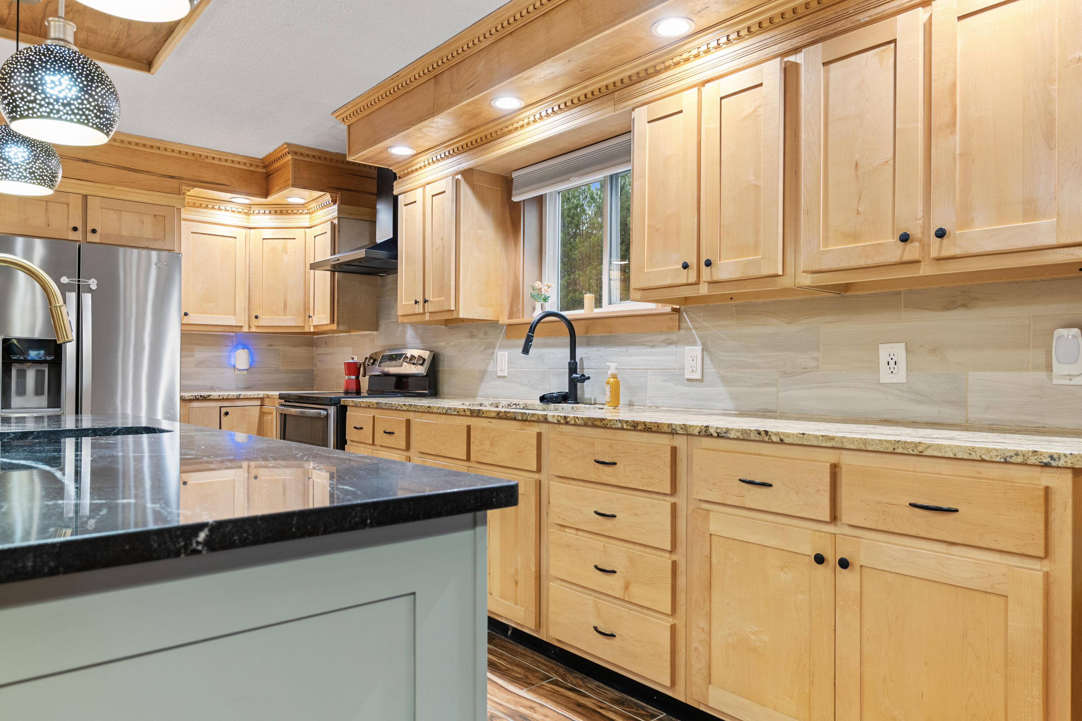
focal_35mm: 24
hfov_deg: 73.7
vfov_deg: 53.1
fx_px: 721
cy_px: 360
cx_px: 541
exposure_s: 1/4
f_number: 8
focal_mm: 24
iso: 640
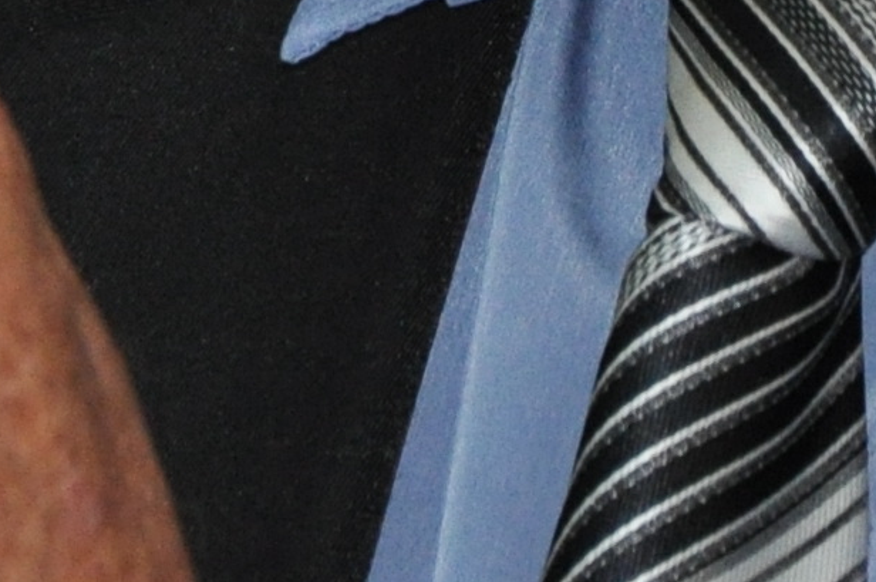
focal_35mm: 1095
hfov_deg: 1.9
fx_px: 26621
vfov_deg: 1.2
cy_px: -734
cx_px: 255
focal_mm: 105
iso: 800
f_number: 5.6
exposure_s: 1/60
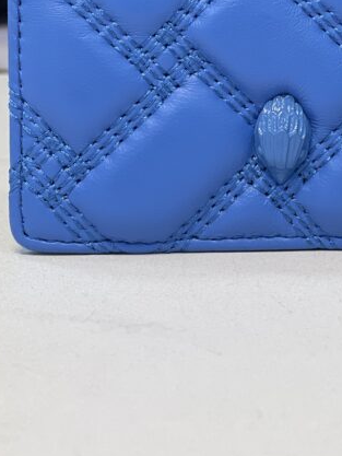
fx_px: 1751
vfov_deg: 14.6
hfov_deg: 11.1
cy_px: -16
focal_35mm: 133
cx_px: 285
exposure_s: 1/122
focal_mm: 6
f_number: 2
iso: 64
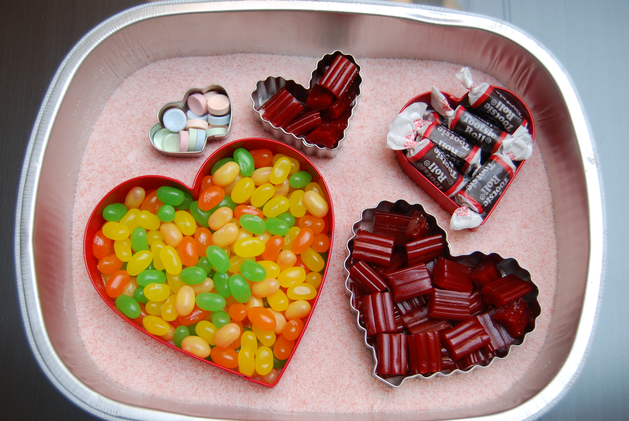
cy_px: 210
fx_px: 787
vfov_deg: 29.9
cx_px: 314
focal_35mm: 45
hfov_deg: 43.6
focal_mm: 30
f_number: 4.2
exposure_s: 1/60
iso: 200
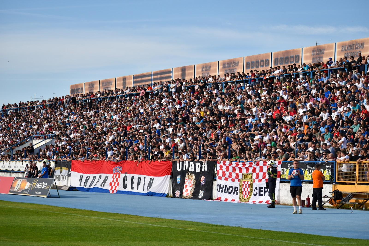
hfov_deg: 19.5
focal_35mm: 105
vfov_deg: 13.0
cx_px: 184
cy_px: 123
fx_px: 1076
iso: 100
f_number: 4.5
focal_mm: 70
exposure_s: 1/800
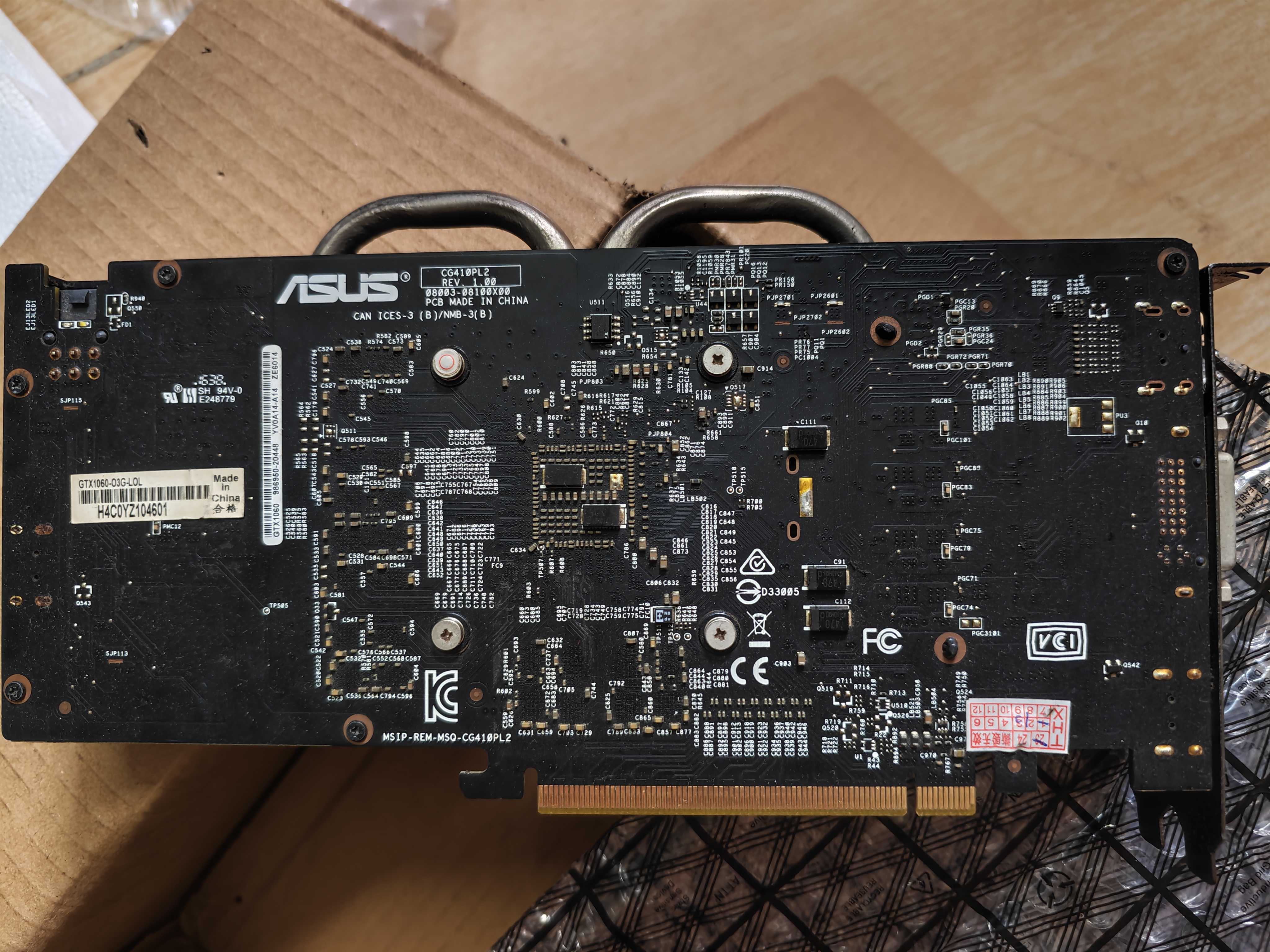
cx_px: 635
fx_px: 881
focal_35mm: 24
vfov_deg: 56.8
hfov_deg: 71.6
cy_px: 476
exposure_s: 1/50
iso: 400
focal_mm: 5.84
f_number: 1.6
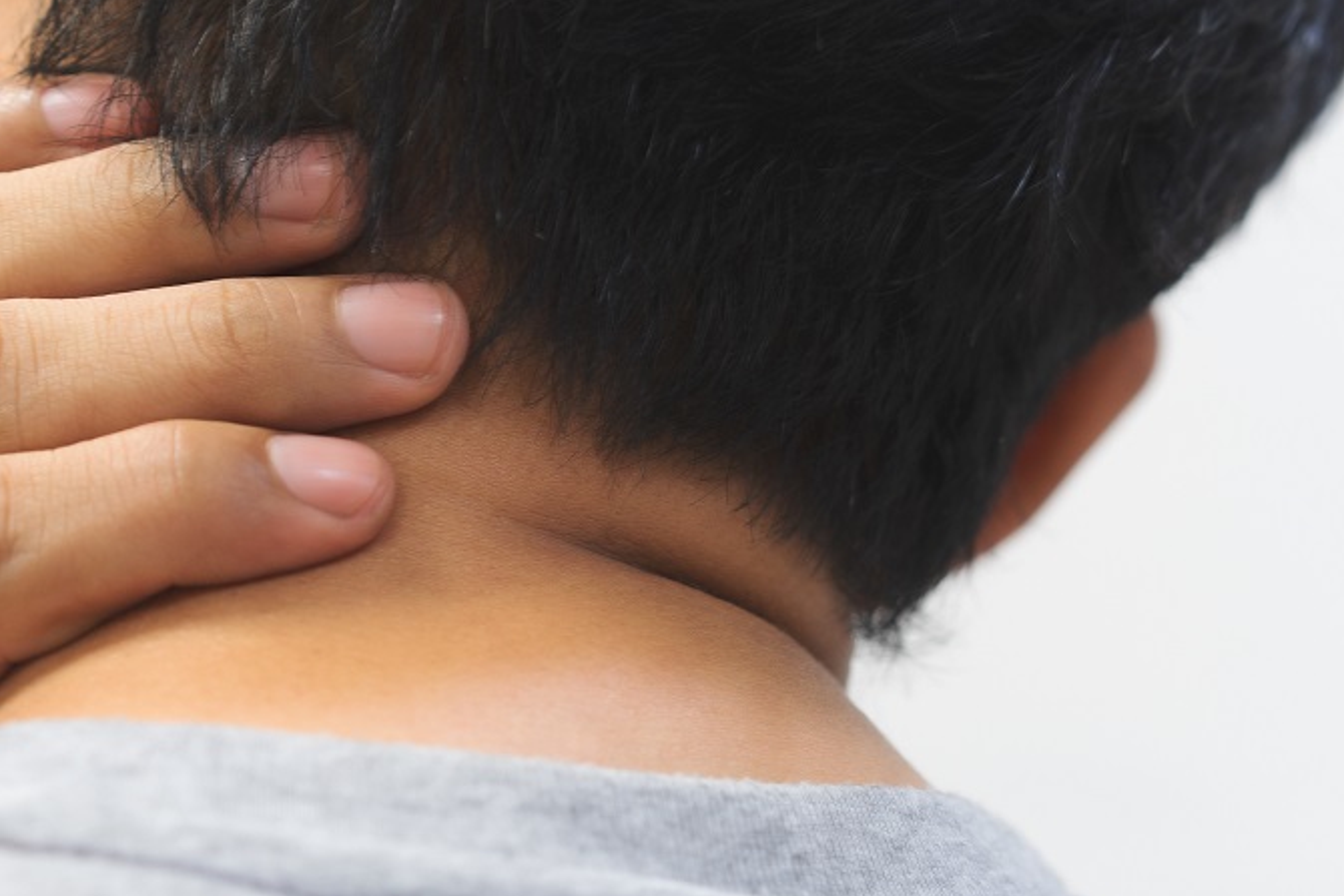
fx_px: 3921
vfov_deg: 13.0
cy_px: 679
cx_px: 768
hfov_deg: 19.4
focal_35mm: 105
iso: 100
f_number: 4
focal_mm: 55
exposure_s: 1/3
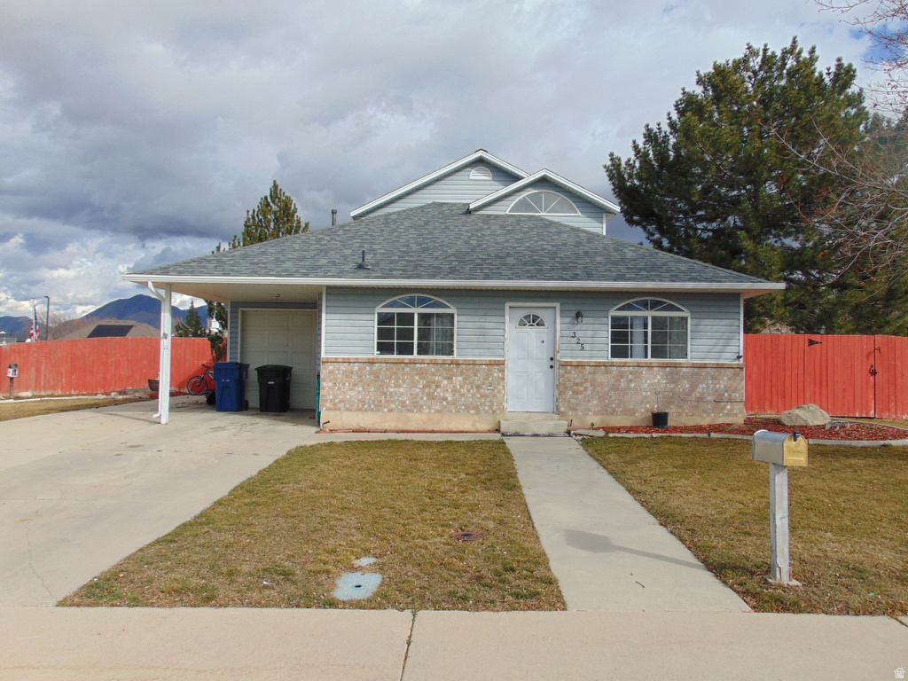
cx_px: 454
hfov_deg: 69.4
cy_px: 340
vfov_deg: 54.9
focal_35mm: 25
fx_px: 656
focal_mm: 4.5
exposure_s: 1/250
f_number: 7.7
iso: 80
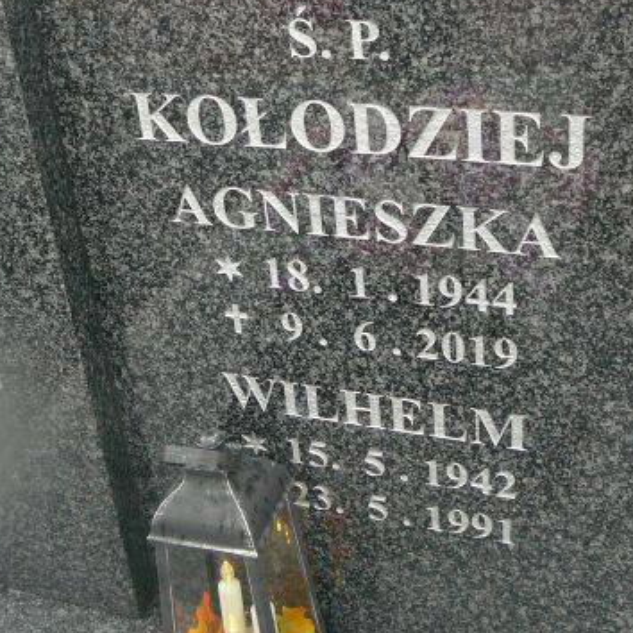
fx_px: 1159
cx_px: 286
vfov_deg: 30.5
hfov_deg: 30.5
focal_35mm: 56
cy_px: 291
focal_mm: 5.2
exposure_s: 1/15
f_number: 2.8
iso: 200
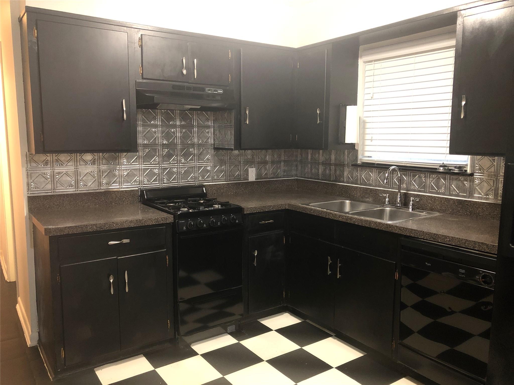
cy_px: 192
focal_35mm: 28
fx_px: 416
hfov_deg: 63.4
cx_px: 257
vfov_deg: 49.7
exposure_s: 1/5
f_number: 1.8
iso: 100
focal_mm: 3.99
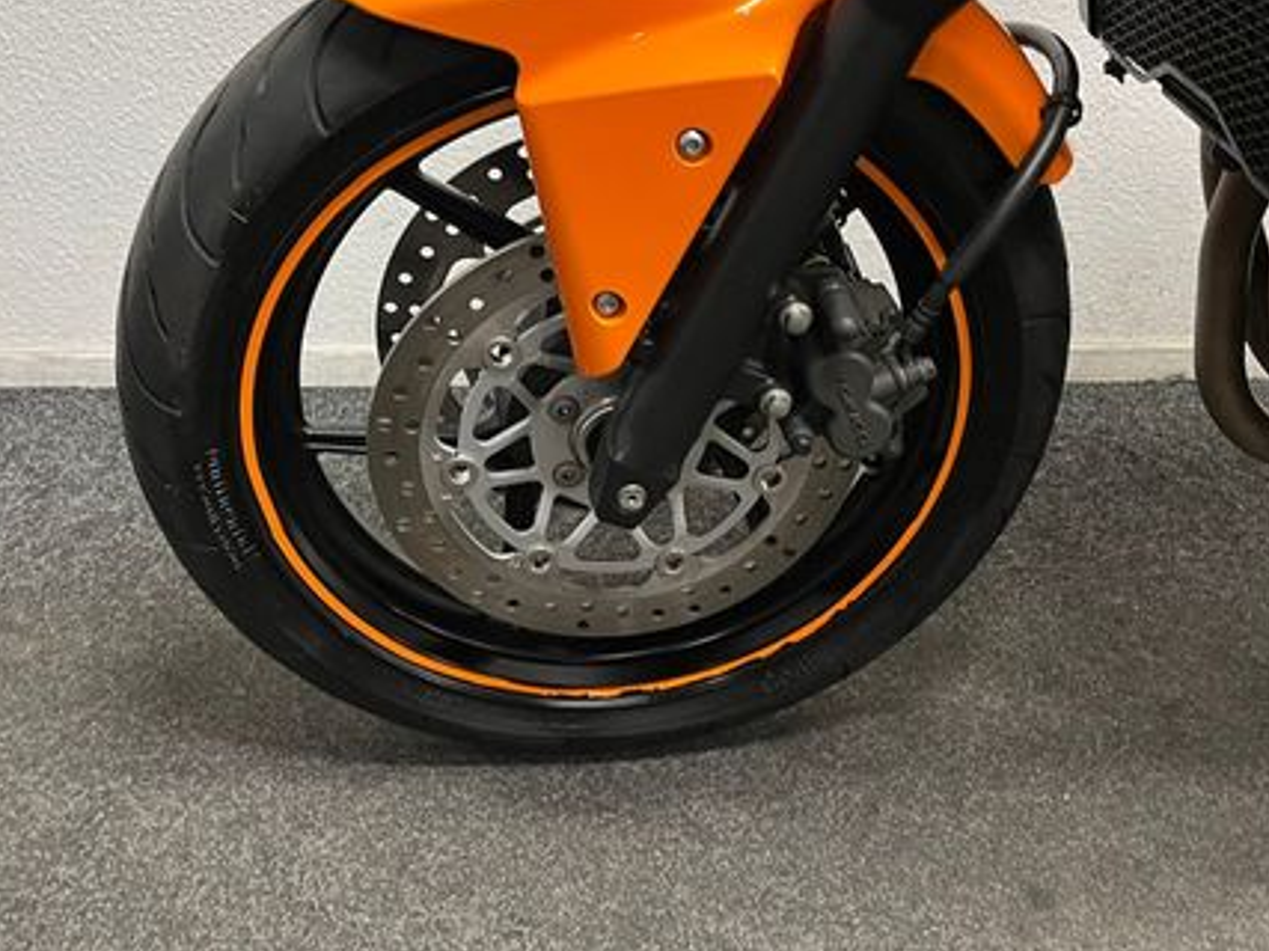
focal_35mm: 39
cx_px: 633
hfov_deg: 47.9
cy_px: 318
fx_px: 1429
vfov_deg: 36.4
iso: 160
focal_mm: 5.1
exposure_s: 1/50
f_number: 1.6
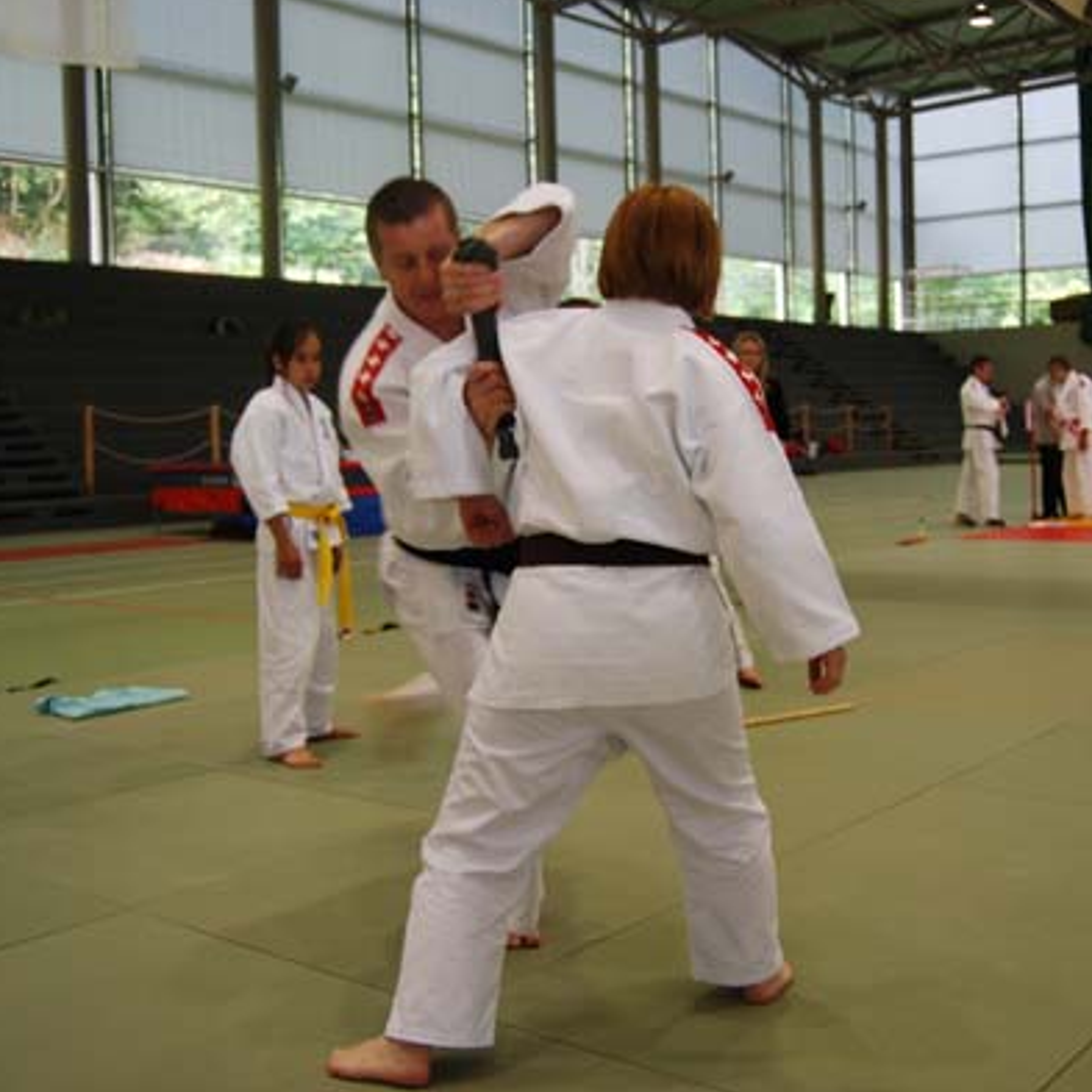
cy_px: 542
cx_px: 595
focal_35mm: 39
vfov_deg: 42.8
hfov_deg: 42.8
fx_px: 1392
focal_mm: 20
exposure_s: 1/40
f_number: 3.8
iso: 200
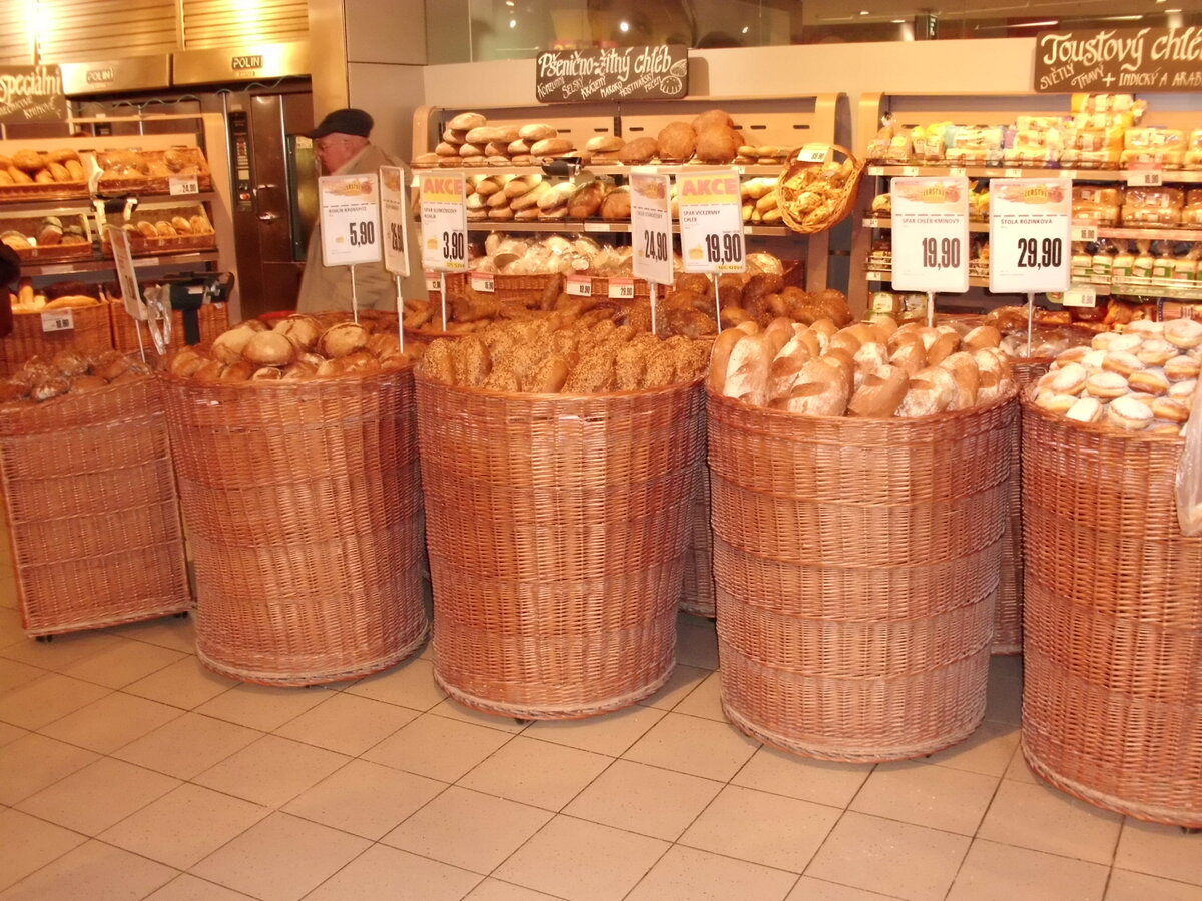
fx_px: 1250
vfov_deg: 39.7
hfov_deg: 51.4
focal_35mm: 36
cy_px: 450
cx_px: 601
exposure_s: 1/60
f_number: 2.9
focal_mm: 6.3
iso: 400
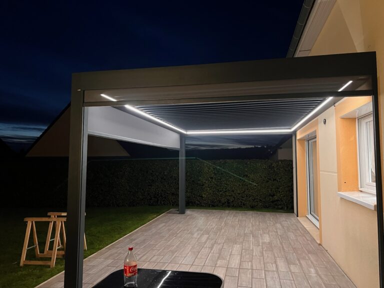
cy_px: 144
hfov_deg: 67.3
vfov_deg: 53.1
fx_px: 288
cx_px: 192
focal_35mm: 26
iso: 640
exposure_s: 1/33
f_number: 1.5
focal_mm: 5.7
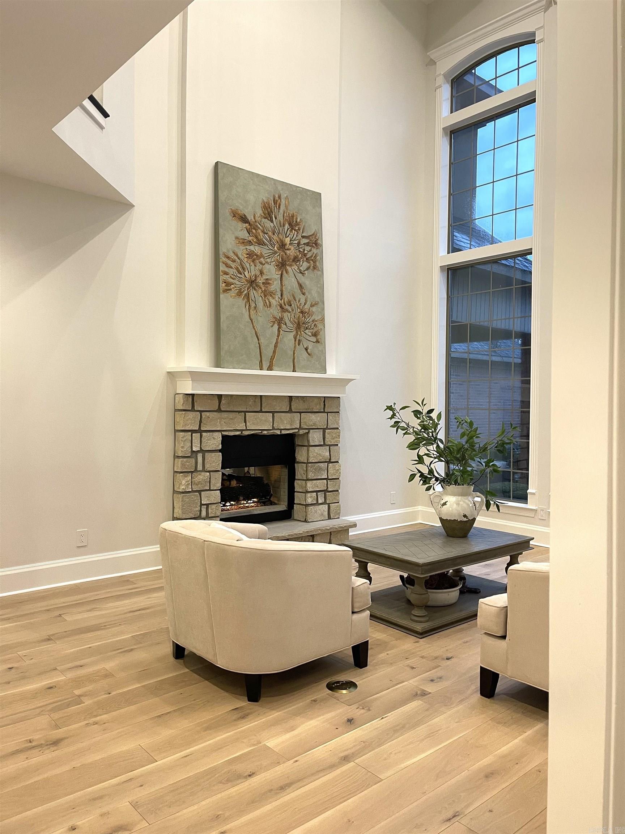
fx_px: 626
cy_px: 417
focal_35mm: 26
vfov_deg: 67.3
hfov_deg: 53.1
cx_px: 312
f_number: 1.6
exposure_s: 1/60
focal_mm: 5.1
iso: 125
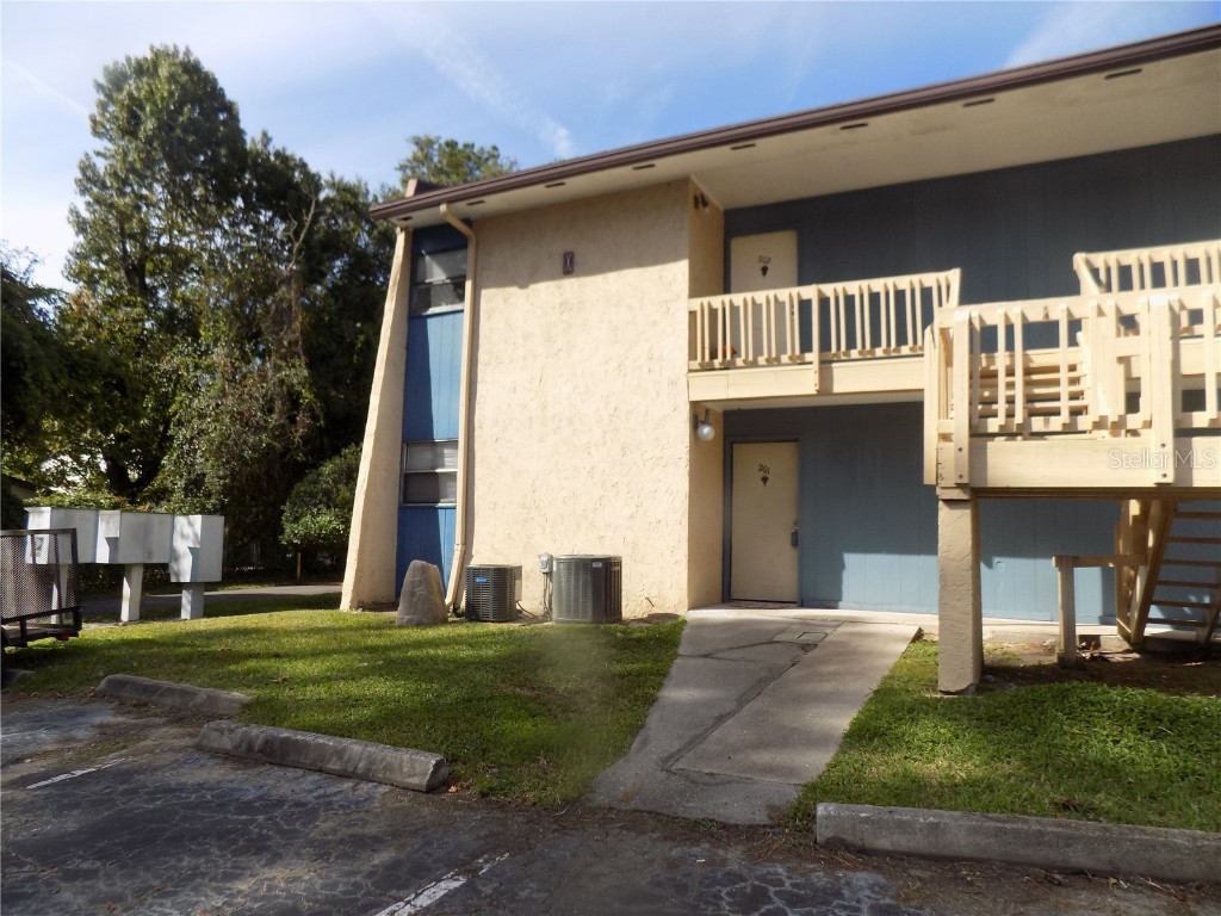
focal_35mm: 23
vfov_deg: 58.9
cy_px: 458
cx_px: 610
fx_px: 811
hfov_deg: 73.9
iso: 80
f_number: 3.1
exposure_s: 1/640
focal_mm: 4
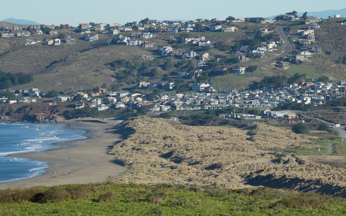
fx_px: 2848
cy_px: 129
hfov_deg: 7.0
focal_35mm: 302
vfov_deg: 4.3
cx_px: 205
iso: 320
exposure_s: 1/1250
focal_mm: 148
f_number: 6.3
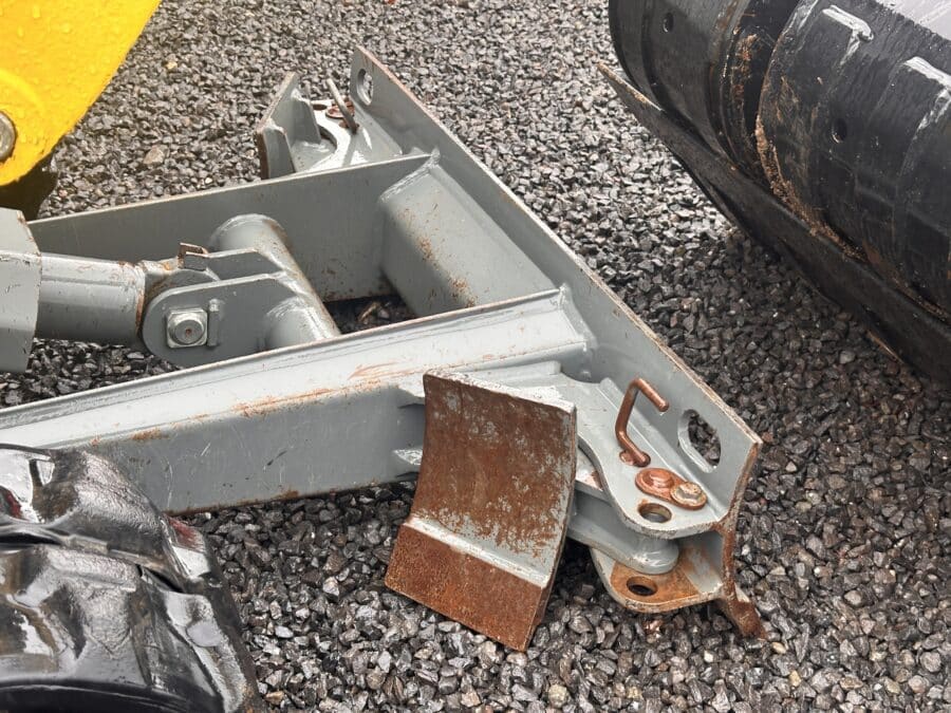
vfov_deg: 30.3
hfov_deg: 39.7
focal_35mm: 48
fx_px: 1319
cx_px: 476
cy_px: 356
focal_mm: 6.86
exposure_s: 1/60
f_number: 1.78
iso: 100
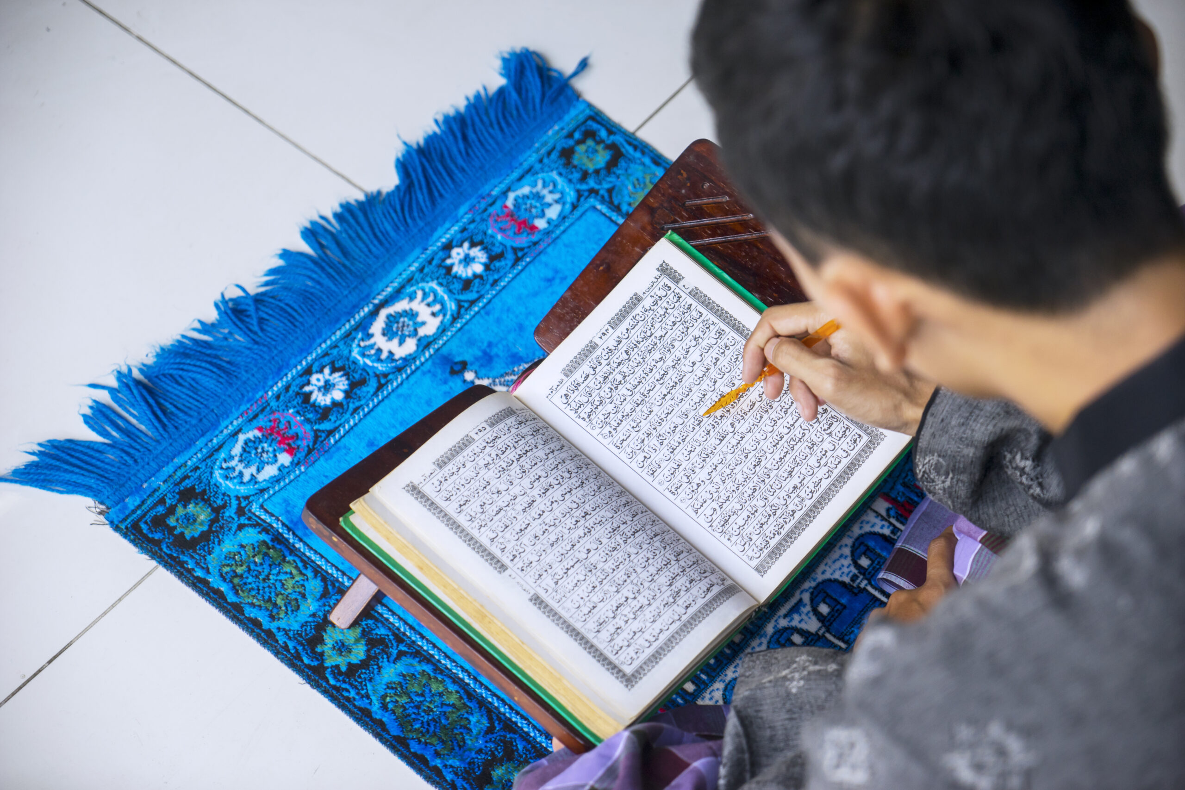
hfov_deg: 28.8
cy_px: 395
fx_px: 2304
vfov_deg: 19.5
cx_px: 592
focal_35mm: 70
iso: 500
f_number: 4
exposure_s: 1/250
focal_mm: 70
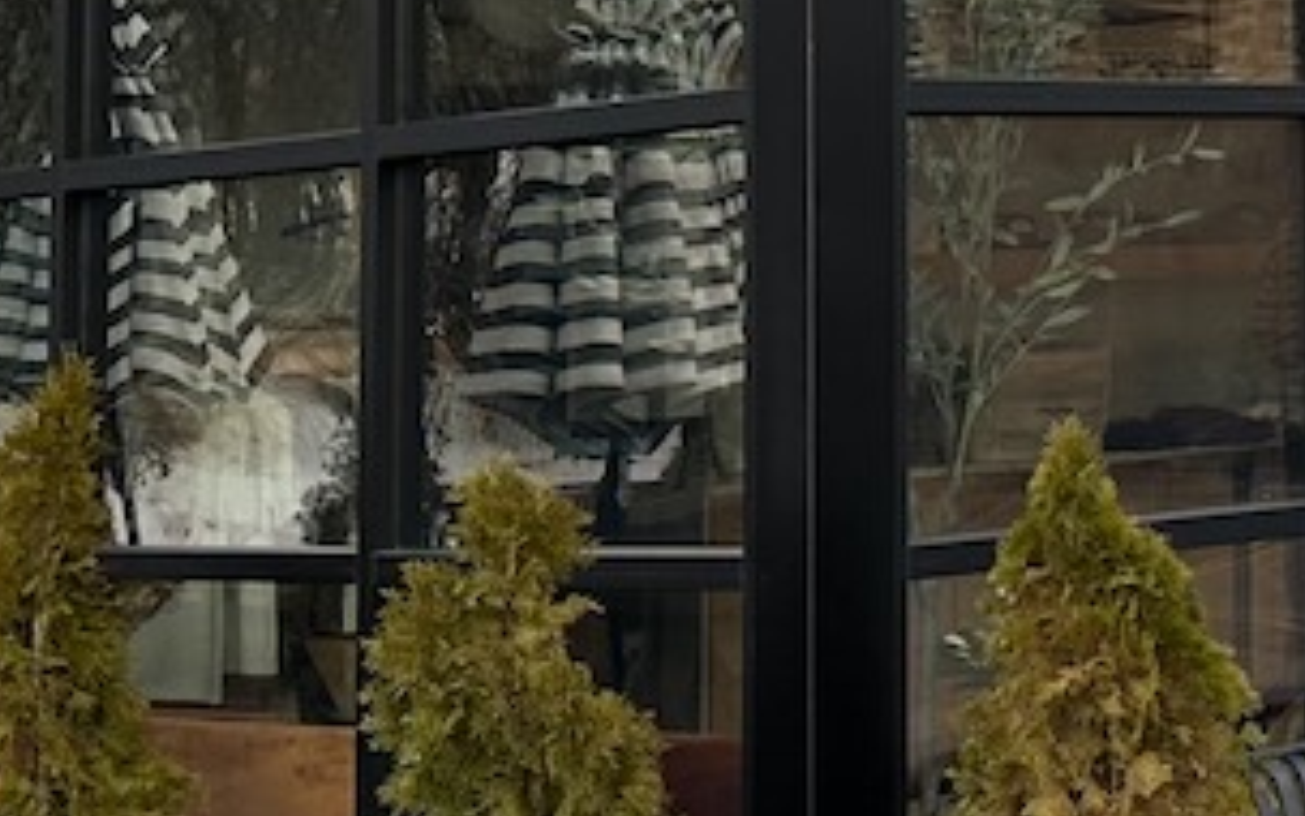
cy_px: -210
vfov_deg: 11.9
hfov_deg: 17.6
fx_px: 3806
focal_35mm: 107
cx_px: 1927
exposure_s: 1/1664
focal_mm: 6.86
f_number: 1.78
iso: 80
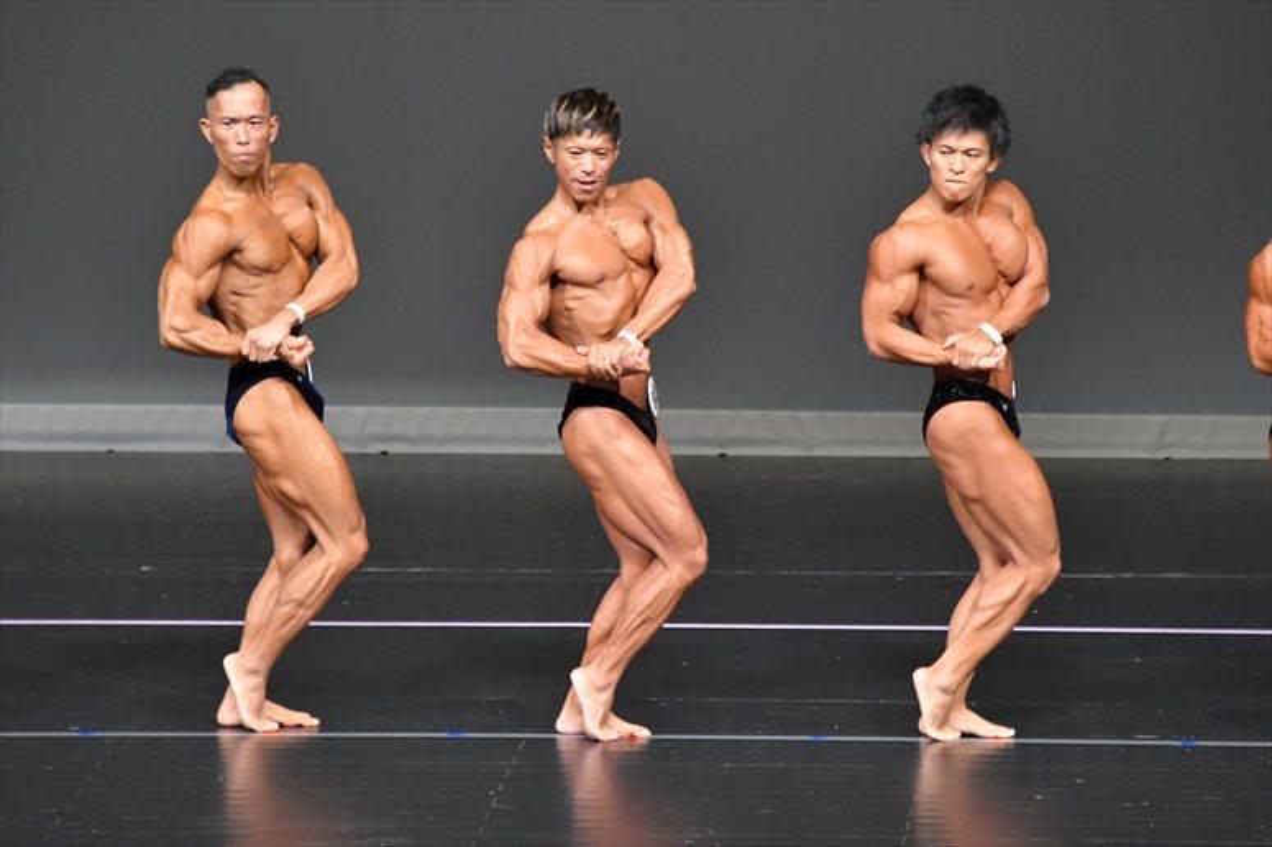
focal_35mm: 345
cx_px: 636
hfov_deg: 6.0
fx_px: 12184
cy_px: 424
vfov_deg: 4.0
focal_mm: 230
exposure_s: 1/400
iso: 5000
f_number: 5.6
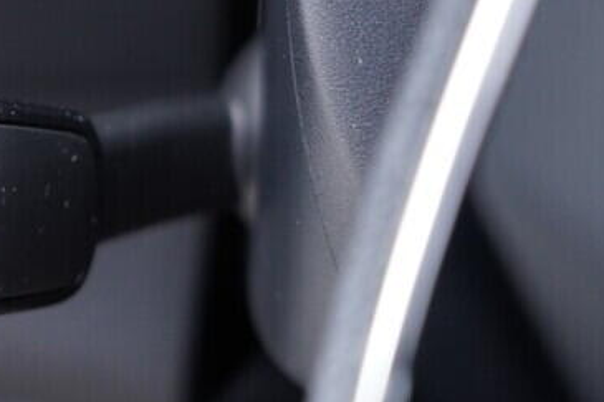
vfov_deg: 13.5
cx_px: -74
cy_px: 231
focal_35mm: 101
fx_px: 1694
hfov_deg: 19.3
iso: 500
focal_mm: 24
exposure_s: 1/40
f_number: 2.8
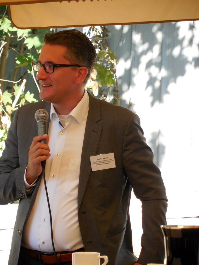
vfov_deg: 7.3
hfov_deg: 5.5
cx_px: 100
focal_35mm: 271
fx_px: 2077
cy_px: 132
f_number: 5.2
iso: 450
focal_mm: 48.8
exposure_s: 1/250
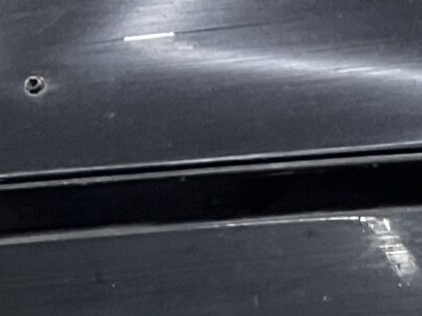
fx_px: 2219
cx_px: 813
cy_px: 669
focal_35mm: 182
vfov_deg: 7.7
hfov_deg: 10.1
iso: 64
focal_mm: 3
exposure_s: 1/100
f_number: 1.8
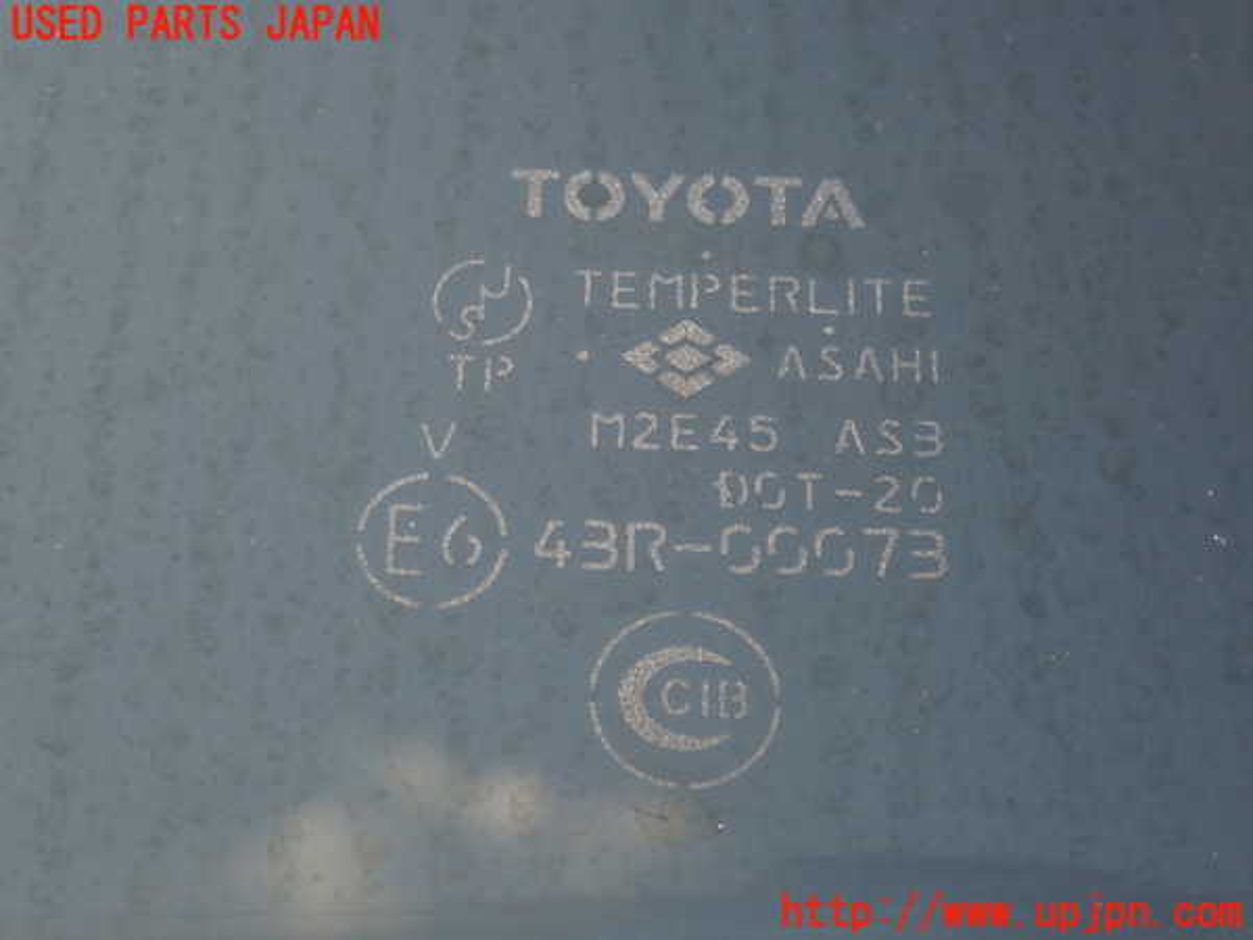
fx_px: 2570
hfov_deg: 27.4
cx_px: 626
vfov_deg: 20.7
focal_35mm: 71
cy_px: 470
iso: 100
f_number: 3.9
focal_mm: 12.73
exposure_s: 1/200
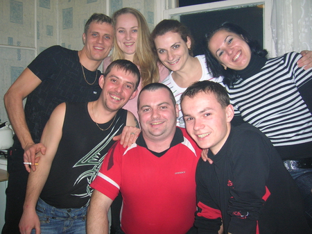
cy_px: 117
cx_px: 156
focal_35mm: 36
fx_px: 324
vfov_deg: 39.6
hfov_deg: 51.4
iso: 100
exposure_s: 1/60.1
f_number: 2.9
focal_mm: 6
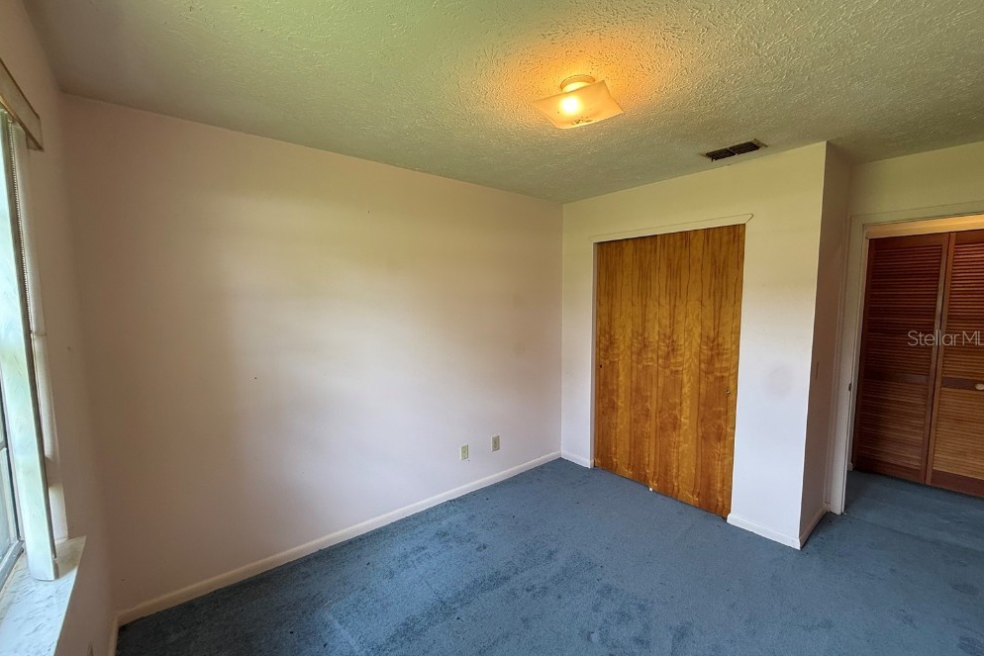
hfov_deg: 100.4
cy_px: 337
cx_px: 494
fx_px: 410
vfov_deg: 77.3
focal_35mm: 15
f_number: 2.2
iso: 160
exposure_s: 1/120
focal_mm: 2.22
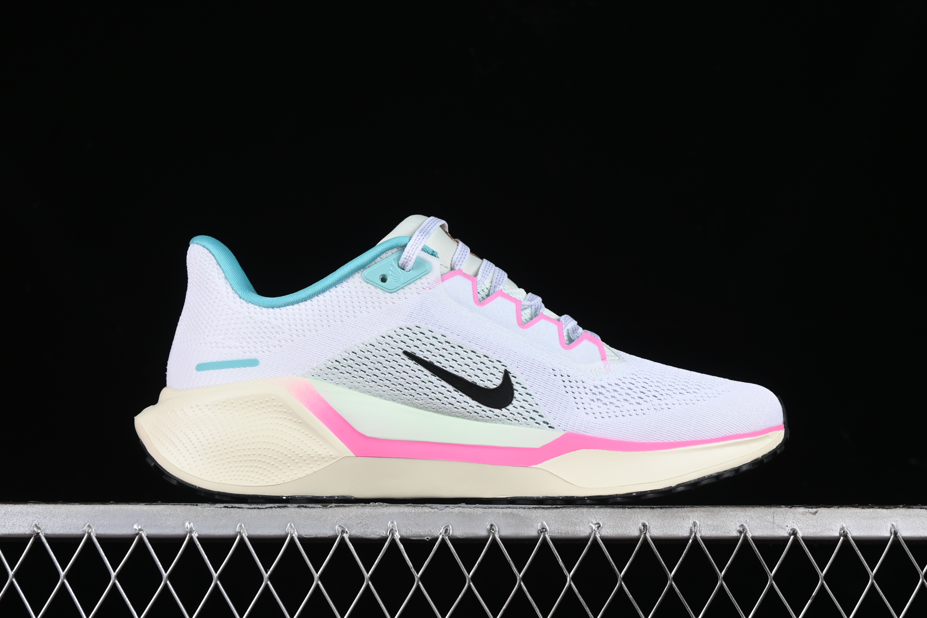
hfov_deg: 27.0
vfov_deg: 18.2
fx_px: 1931
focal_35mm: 75
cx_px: 464
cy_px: 309
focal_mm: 50
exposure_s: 1/80
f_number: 8
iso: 160
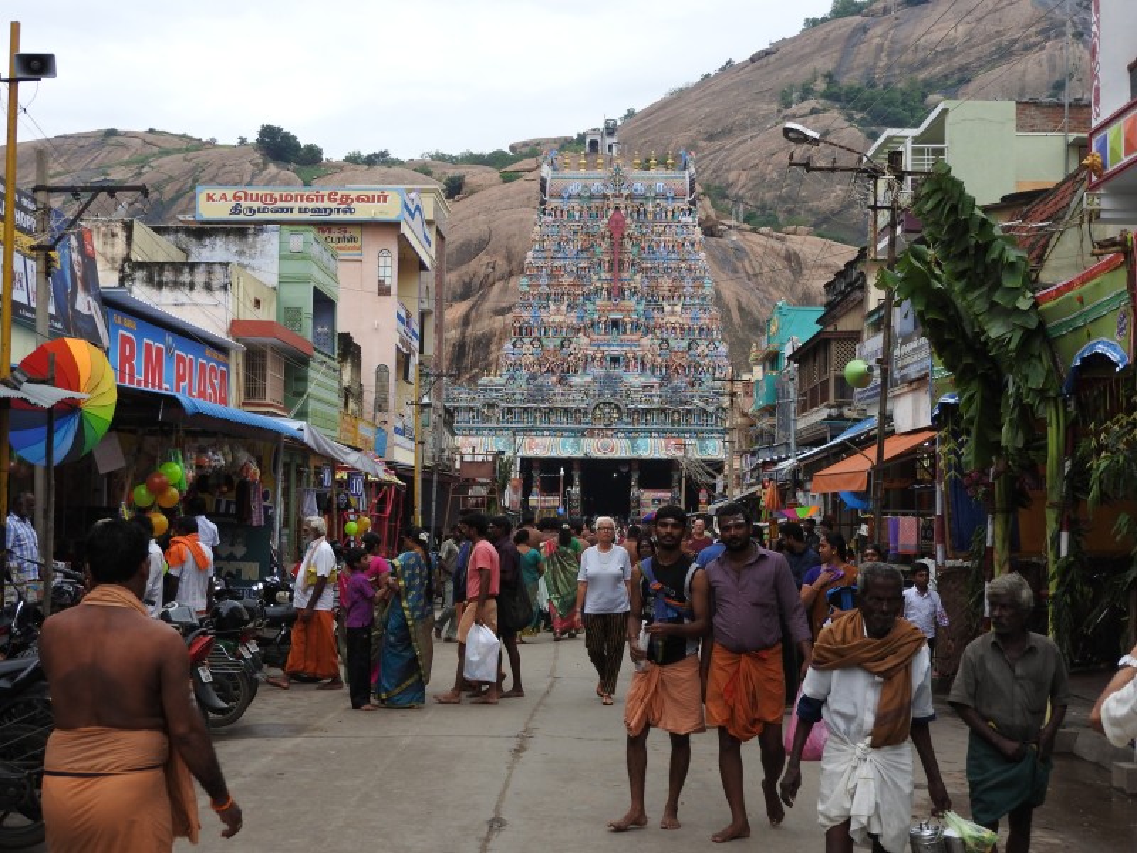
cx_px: 568
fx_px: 1642
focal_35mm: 50
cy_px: 426
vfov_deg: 29.1
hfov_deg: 38.2
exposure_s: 1/320
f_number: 4
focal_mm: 9
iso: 100
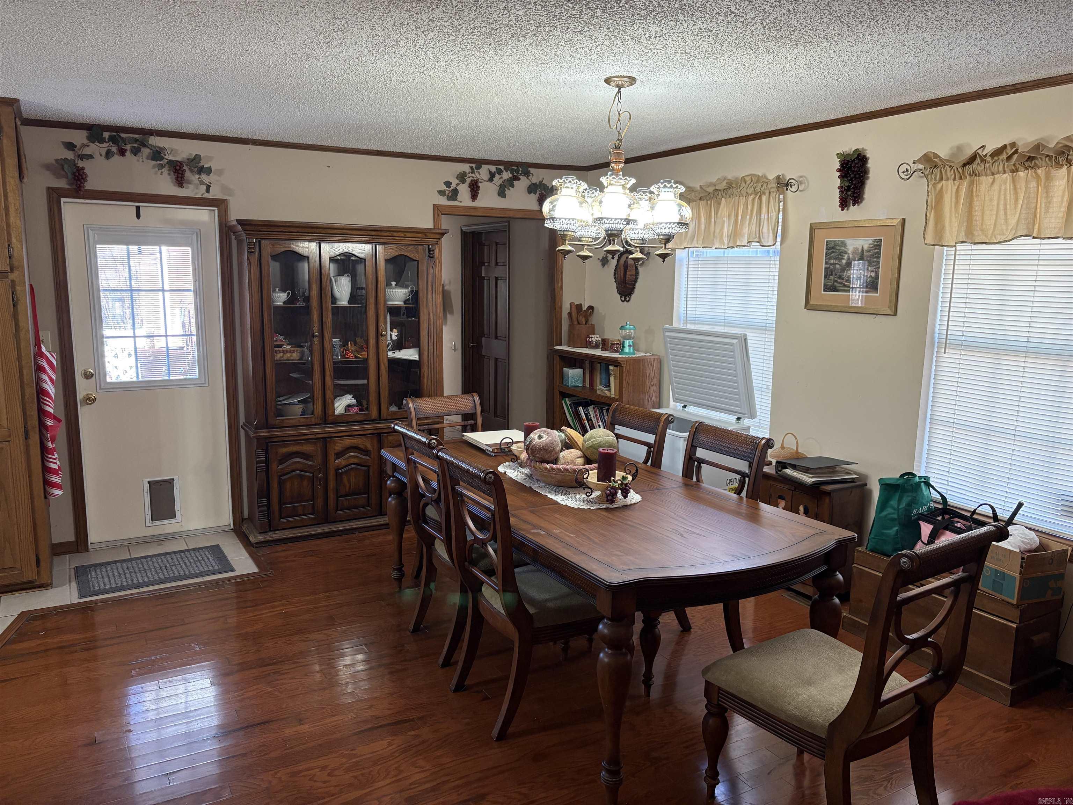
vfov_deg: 53.1
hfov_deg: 67.3
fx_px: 806
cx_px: 536
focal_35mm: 26
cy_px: 402
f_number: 1.6
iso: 125
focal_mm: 5.96
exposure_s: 1/60
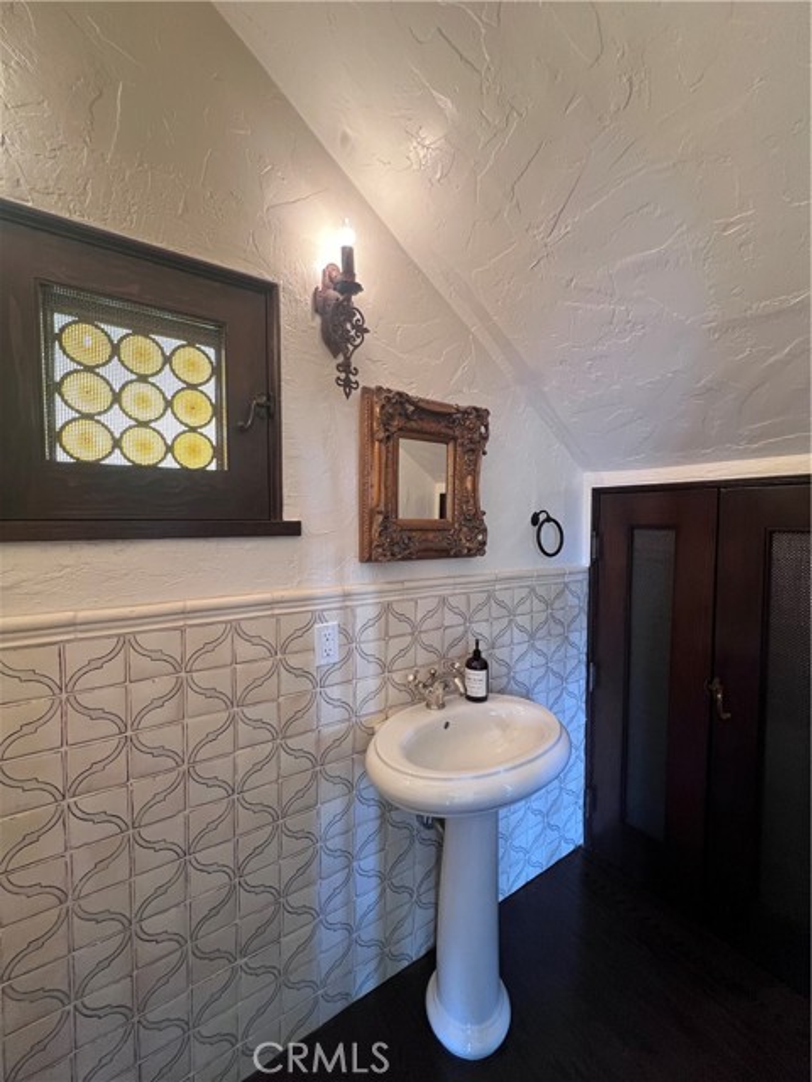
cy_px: 541
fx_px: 407
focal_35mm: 13
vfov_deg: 106.2
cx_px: 406
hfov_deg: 89.9
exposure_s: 1/60
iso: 320
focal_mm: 1.57
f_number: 1.8
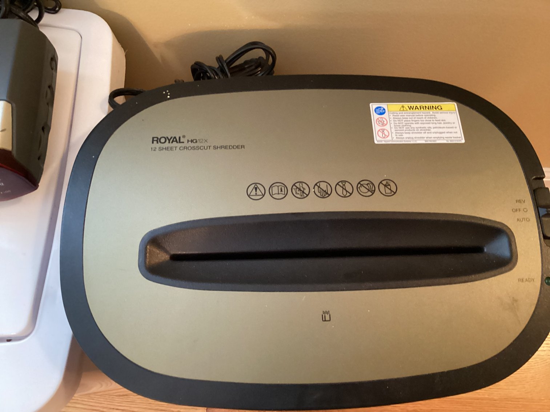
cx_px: 275
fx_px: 493
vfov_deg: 45.4
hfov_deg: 58.3
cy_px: 206
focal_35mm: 31
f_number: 2.4
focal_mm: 3.3
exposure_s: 1/30
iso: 640
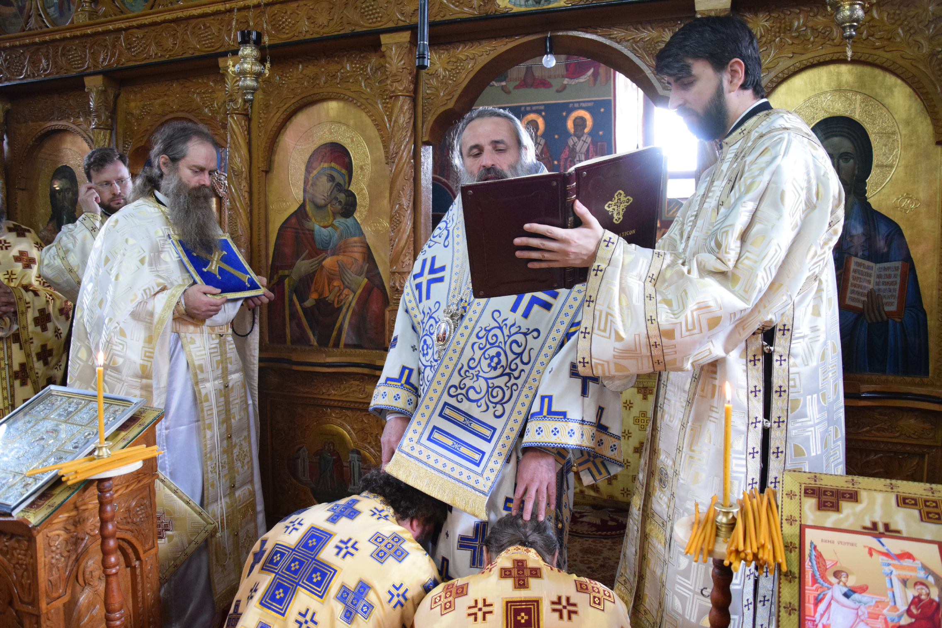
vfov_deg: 47.9
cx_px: 471
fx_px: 706
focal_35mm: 27
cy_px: 314
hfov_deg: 67.4
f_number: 3.5
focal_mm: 18
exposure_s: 1/60
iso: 2500
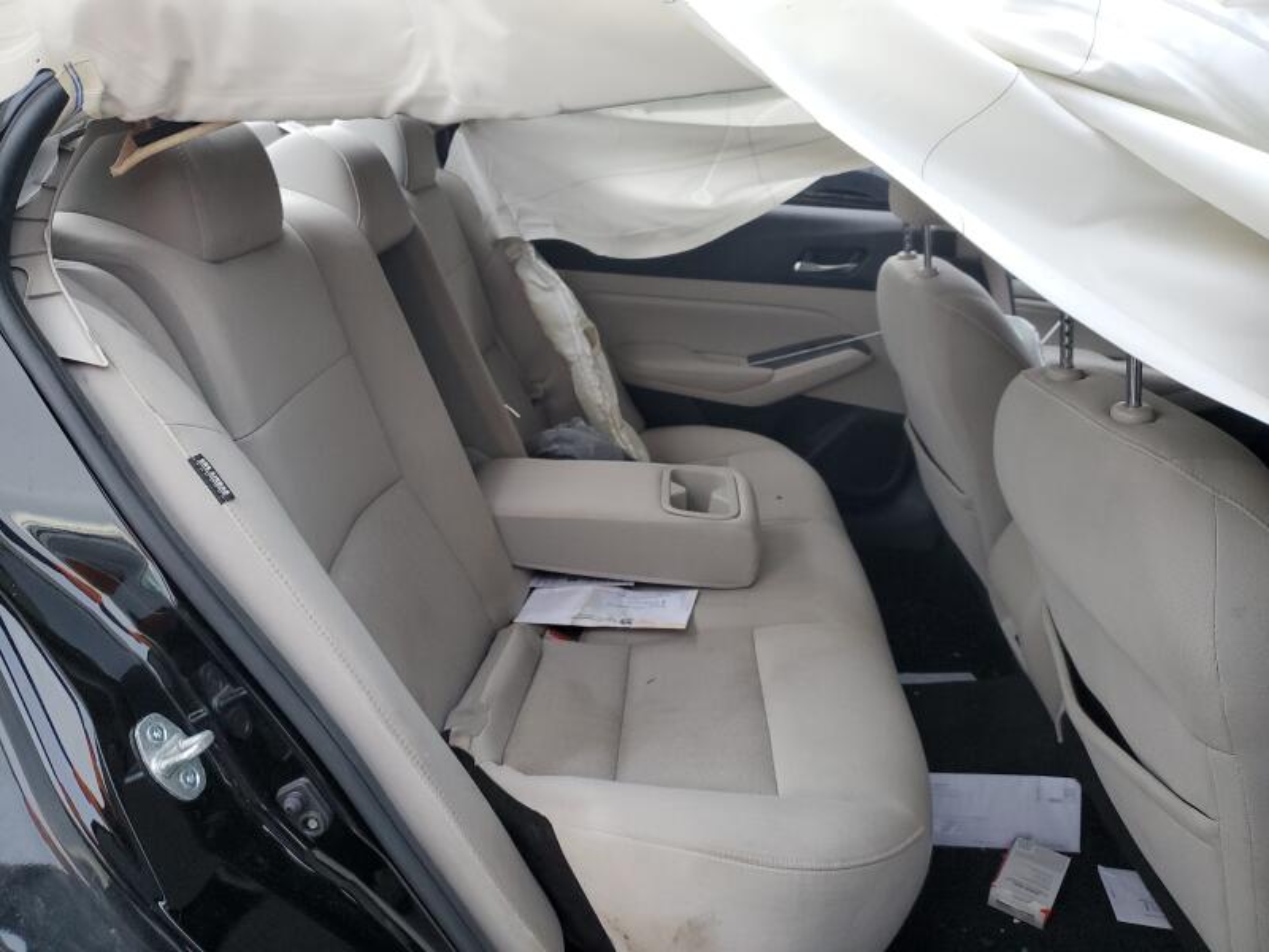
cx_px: 634
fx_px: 953
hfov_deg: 67.3
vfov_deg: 53.1
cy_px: 476
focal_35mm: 26
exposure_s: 1/60.2
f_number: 1.5
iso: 87
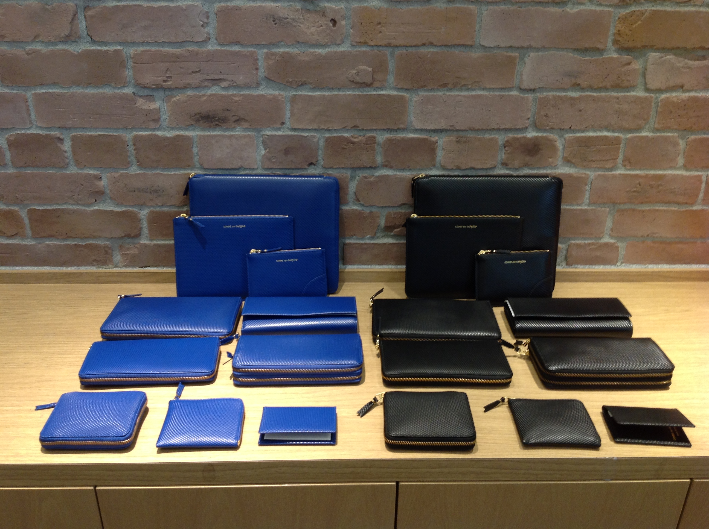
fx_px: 716
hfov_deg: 52.7
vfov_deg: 40.6
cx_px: 354
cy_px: 264
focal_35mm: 35
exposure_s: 1/15
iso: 80
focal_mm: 4.28
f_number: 2.4
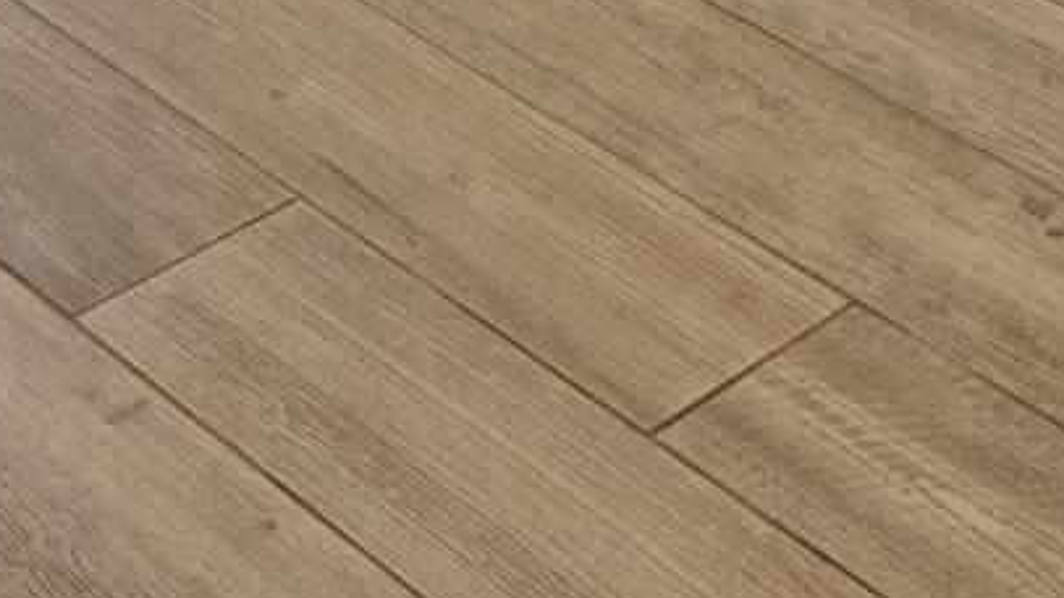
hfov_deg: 18.0
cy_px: -1905
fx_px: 3356
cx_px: 427
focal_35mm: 119
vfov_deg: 7.1
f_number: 11
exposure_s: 1/10
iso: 400
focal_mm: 15
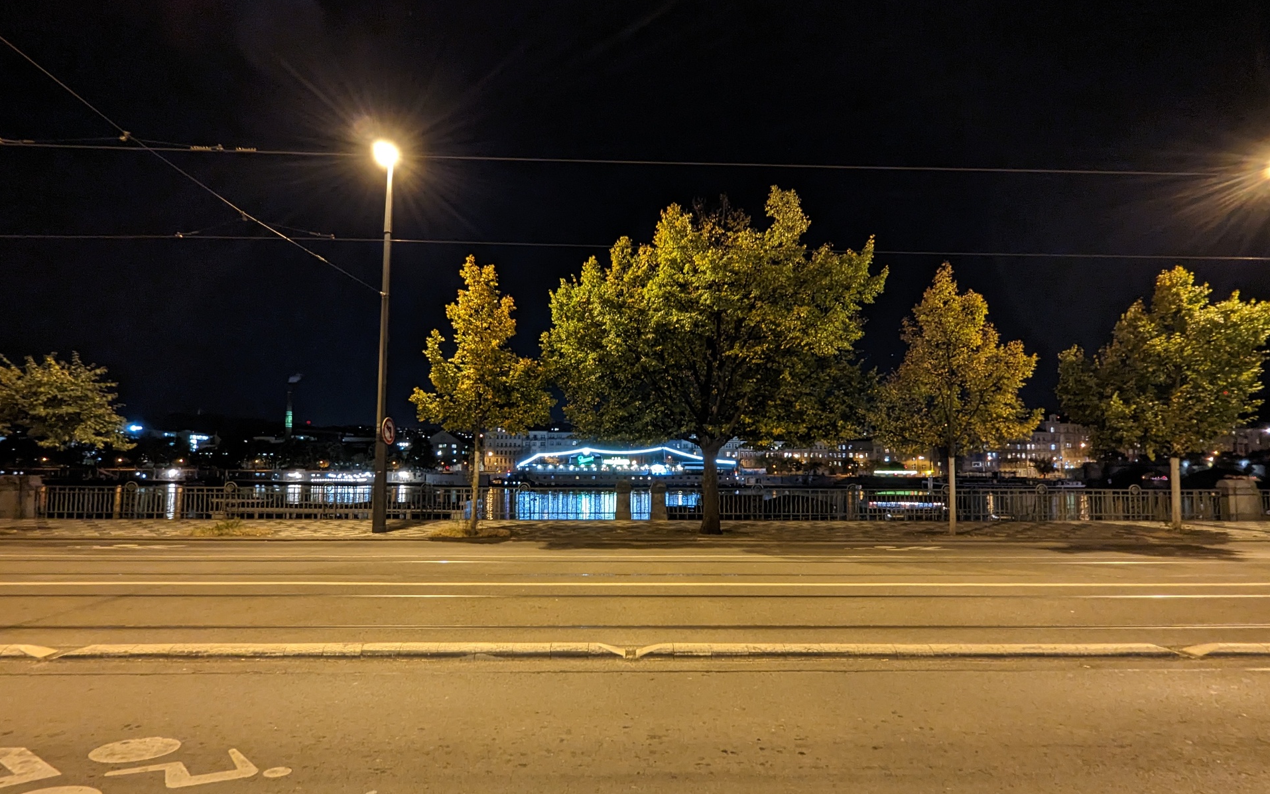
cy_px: 438
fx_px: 588
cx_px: 634
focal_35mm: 17
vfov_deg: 67.8
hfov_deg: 94.4
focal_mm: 2.22
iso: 562
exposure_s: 1/5.88
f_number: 2.2
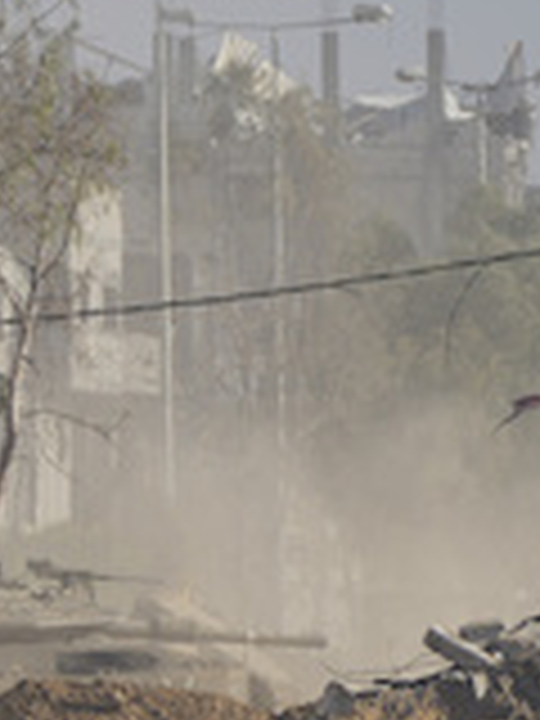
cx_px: 162
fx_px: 34923
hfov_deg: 0.9
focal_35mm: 1679
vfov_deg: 1.2
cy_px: 515
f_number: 6.3
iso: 100
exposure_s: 1/640
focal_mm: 400
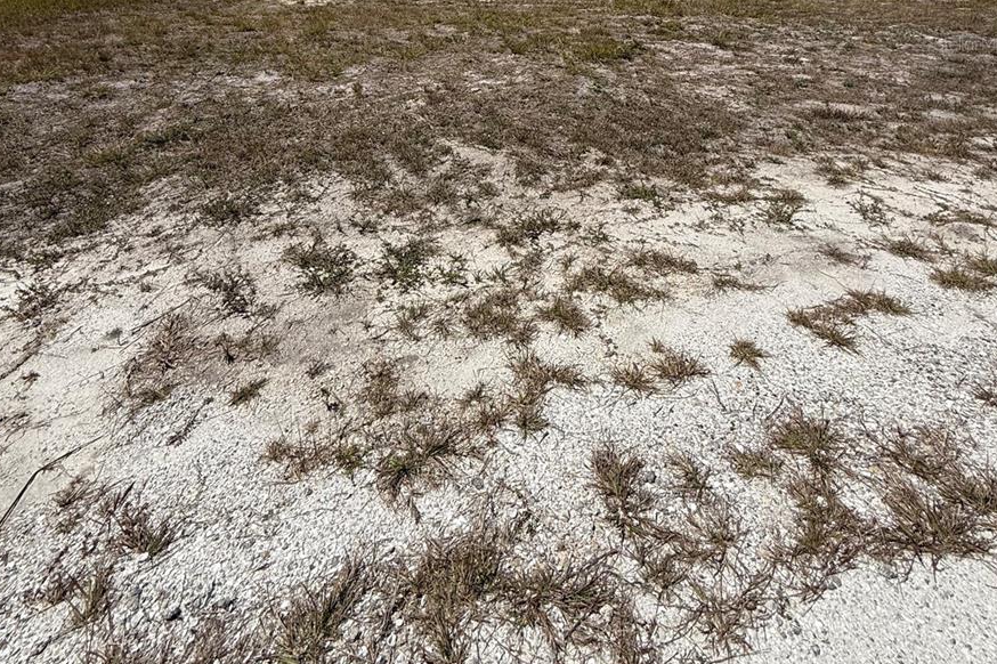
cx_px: 502
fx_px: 554
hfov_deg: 84.0
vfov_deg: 52.7
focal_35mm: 20
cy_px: 43
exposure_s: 1/3663
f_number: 2.2
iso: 50
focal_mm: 2.22
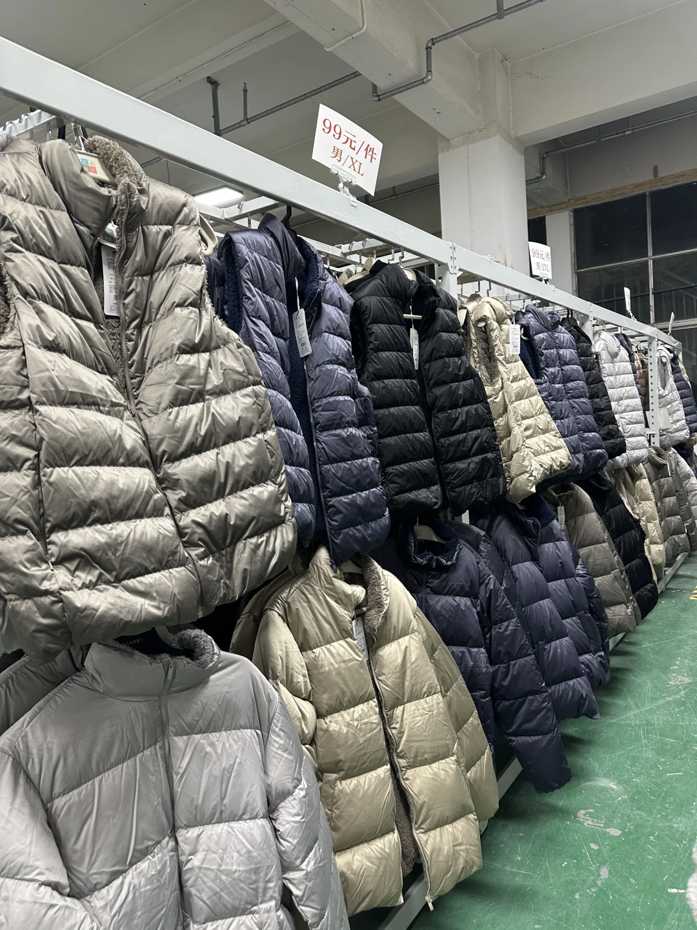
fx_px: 644
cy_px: 465
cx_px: 348
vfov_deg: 71.6
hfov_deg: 56.8
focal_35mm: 24
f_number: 1.78
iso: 125
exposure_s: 1/50
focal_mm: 6.86
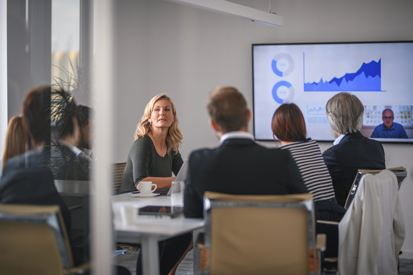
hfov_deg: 23.9
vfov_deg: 16.1
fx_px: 975
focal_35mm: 85
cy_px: 138
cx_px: 206
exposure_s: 1/250
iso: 100
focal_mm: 85
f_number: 1.4
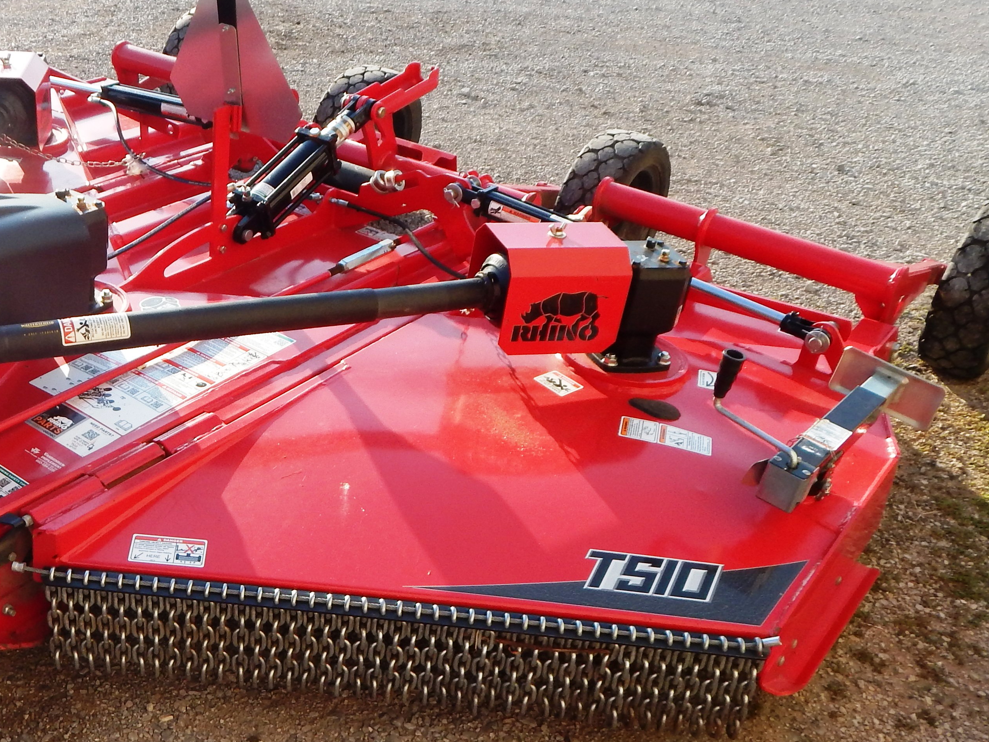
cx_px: 232
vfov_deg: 35.9
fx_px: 1143
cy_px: 406
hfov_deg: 45.0
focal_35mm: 40
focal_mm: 4
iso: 125
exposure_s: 1/800
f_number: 3
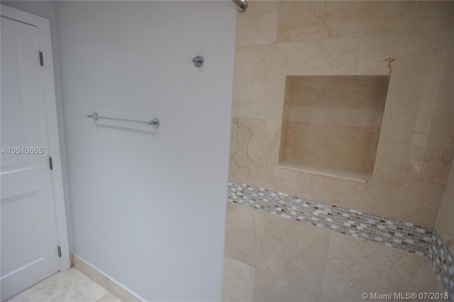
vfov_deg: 53.1
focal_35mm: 24
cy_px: 151
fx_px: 302
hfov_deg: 73.8
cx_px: 227
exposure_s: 1/125
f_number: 3.5
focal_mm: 16
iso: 500
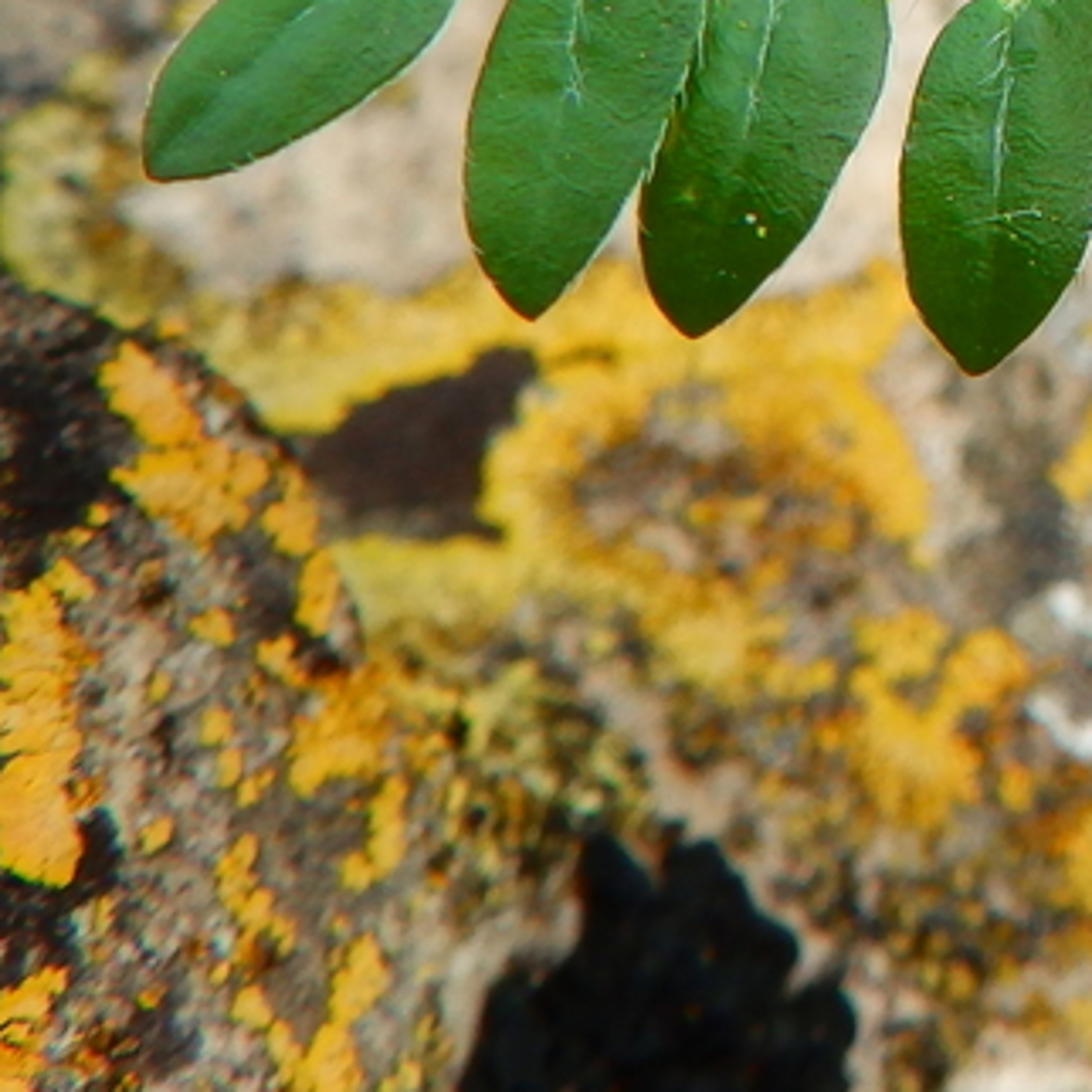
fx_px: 3569
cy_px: -304
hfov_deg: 15.7
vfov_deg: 16.5
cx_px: 1736
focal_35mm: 100
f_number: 4
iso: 80
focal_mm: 5.7
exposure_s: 1/160
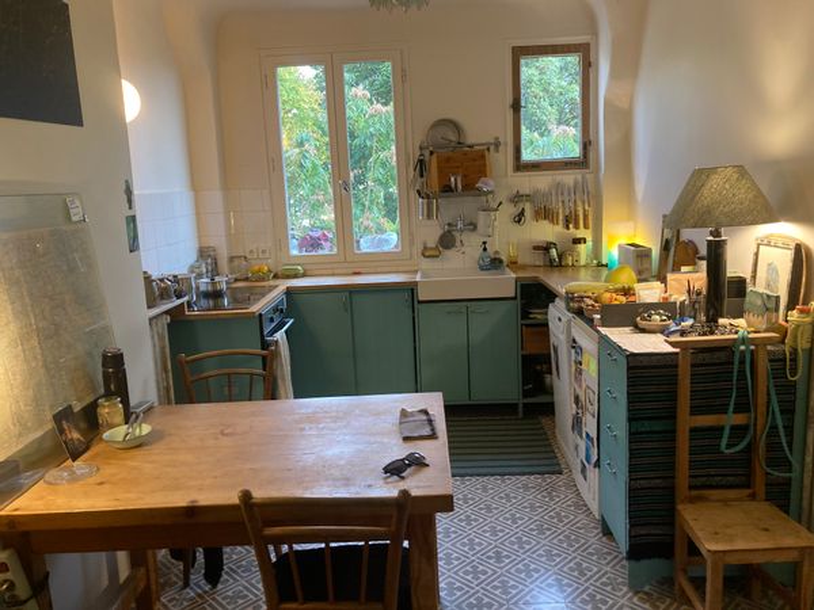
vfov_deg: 49.7
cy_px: 305
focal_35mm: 28
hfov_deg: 63.4
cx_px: 407
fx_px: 658
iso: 160
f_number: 1.8
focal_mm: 3.99
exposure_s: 1/50
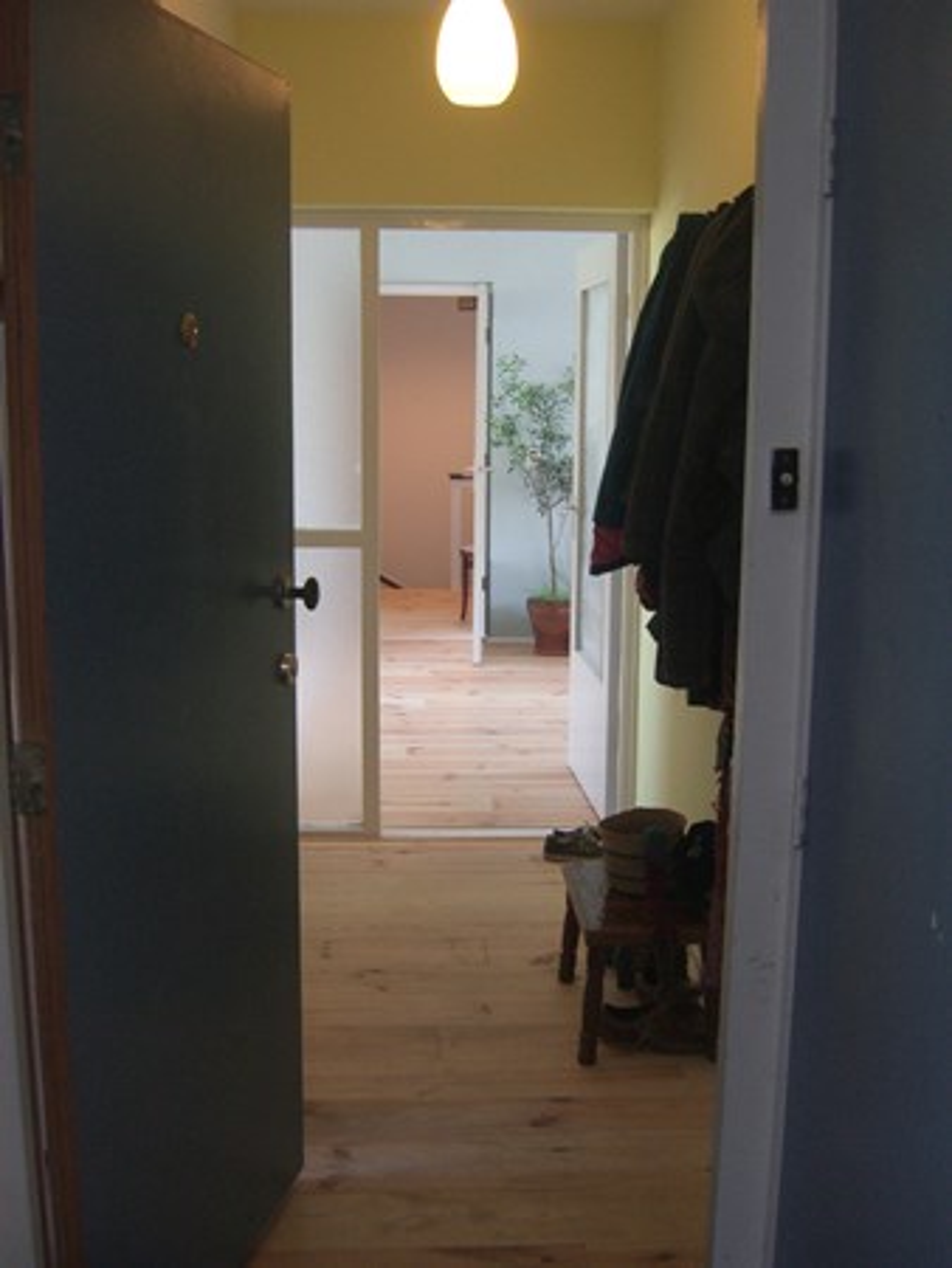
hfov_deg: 37.8
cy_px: 634
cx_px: 476
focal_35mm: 38
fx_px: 1392
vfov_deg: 49.0
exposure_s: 1/25
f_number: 2.8
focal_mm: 7.9
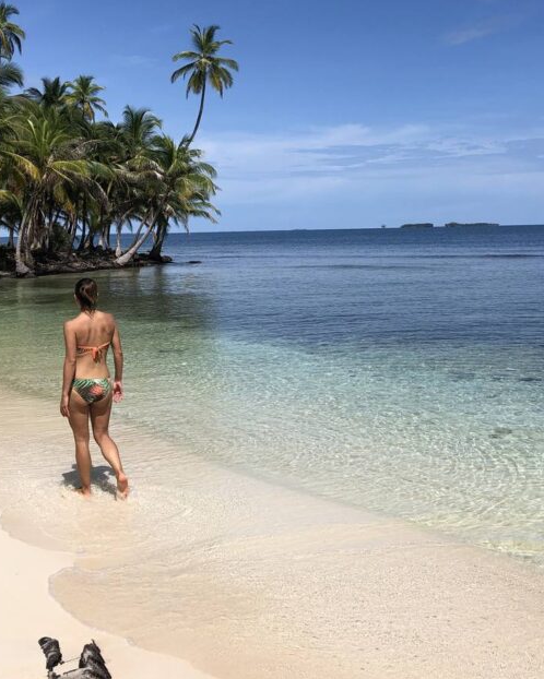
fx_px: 905
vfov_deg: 40.6
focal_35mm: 45
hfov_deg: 33.4
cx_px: 317
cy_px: 226
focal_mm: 3.99
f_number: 1.8
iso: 25
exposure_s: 1/4049
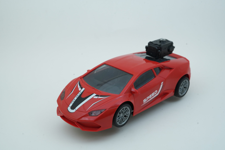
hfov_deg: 39.6
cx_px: 112
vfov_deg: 27.0
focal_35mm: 50
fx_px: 312
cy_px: 75
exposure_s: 1/100
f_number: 10
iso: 1000
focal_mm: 50
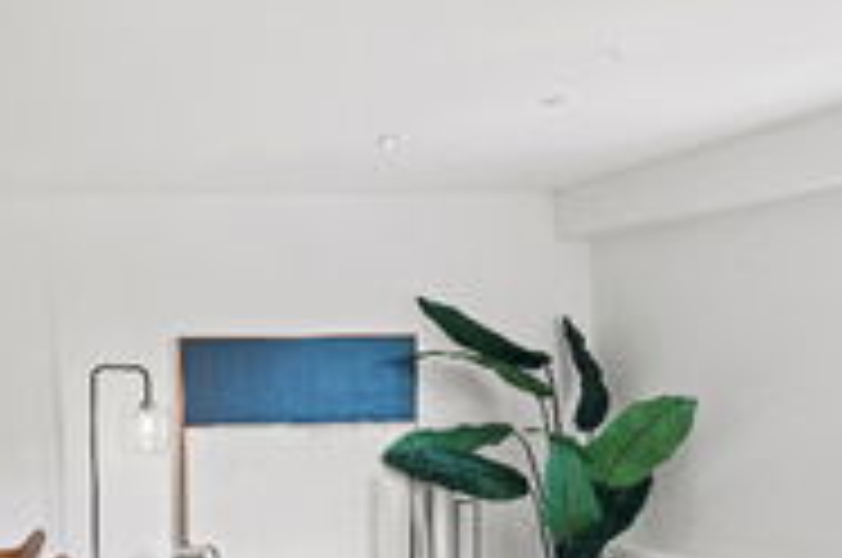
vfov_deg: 36.2
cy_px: 387
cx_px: -59
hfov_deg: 43.0
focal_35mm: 36
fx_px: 841
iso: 320
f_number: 10
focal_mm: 14
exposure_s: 1/2.5
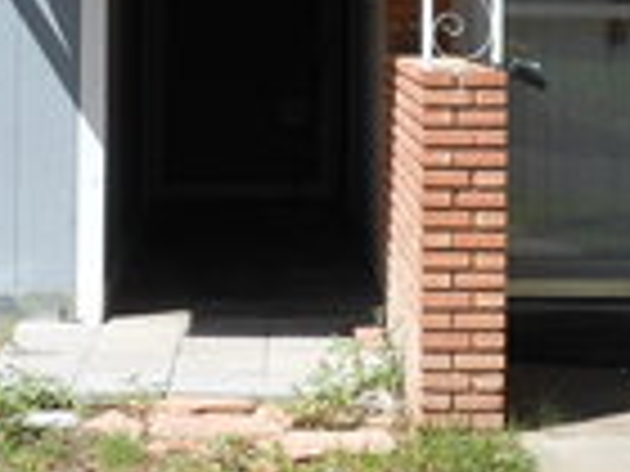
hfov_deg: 15.4
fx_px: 2330
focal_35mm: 128
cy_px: -27
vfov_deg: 11.4
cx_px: 292
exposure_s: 1/640
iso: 80
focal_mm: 5
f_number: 3.7
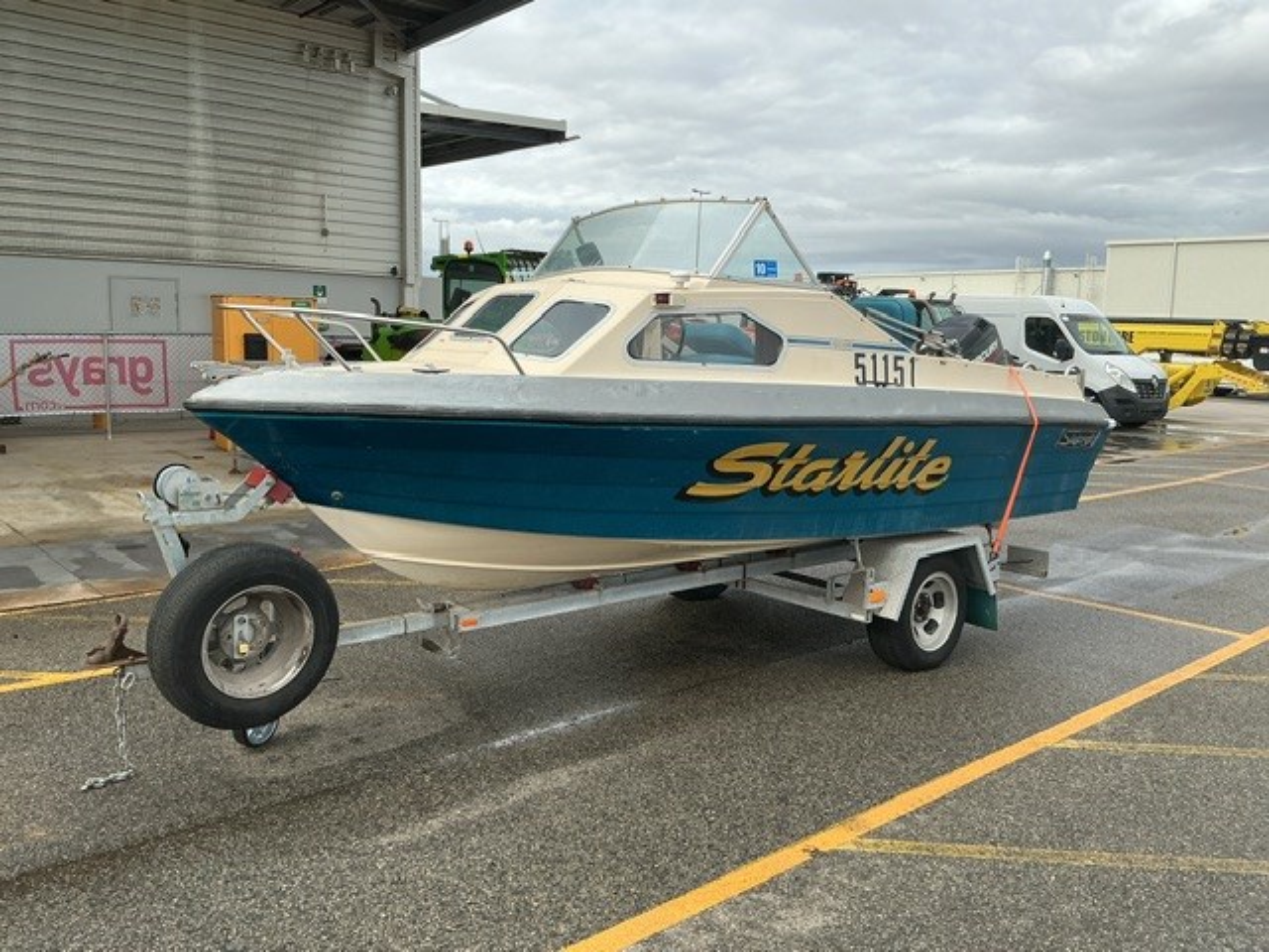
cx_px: 634
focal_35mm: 29
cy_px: 476
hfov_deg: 61.7
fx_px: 1063
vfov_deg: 48.2
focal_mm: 3
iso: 25
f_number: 1.8
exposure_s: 1/816
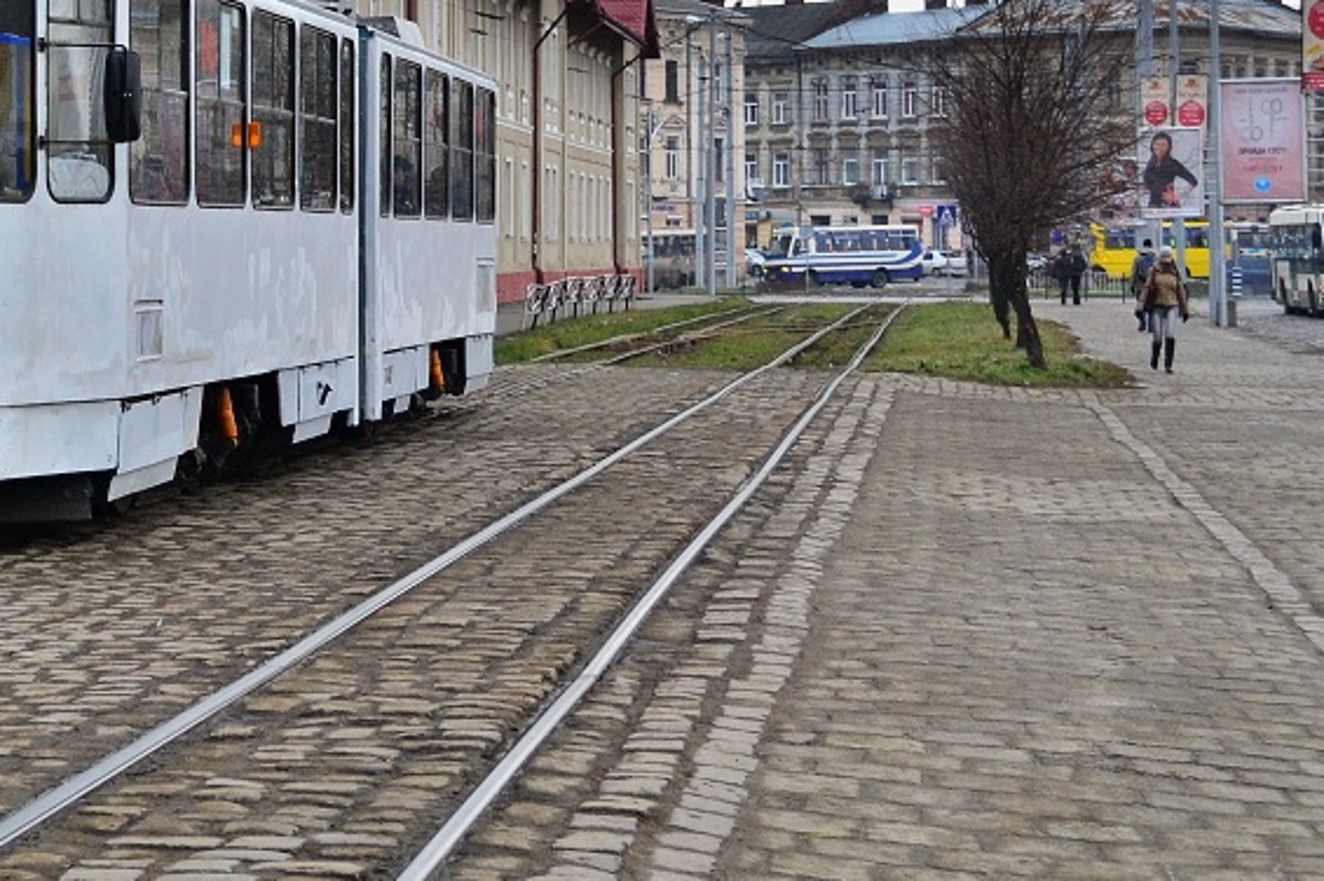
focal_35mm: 102
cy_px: 33
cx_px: 141
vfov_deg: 13.3
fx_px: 3749
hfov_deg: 19.7
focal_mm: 32
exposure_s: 1/250
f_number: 4.8
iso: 400
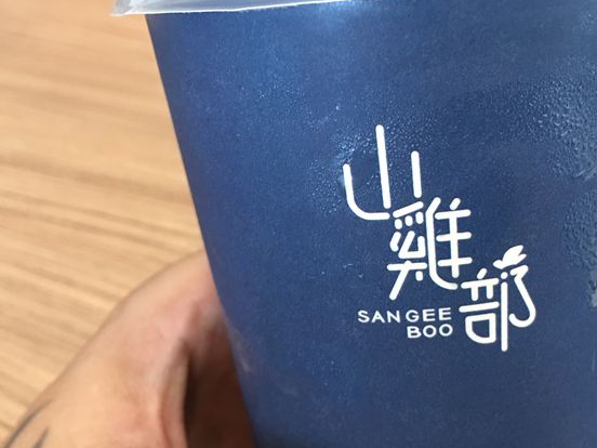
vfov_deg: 34.3
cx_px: 363
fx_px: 724
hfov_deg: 44.5
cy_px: 233
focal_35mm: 42
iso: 80
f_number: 2.2
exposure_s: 1/15
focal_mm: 4.15
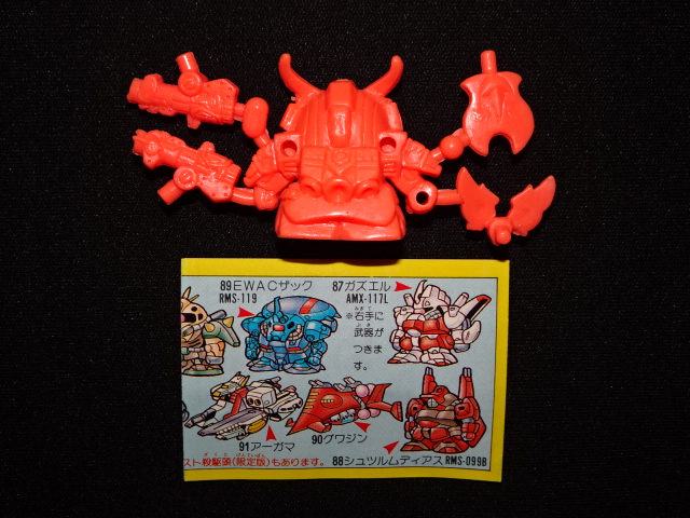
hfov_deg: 46.8
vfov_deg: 36.0
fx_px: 797
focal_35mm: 40
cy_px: 259
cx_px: 345
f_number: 4
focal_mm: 6.8
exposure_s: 1/40
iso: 80
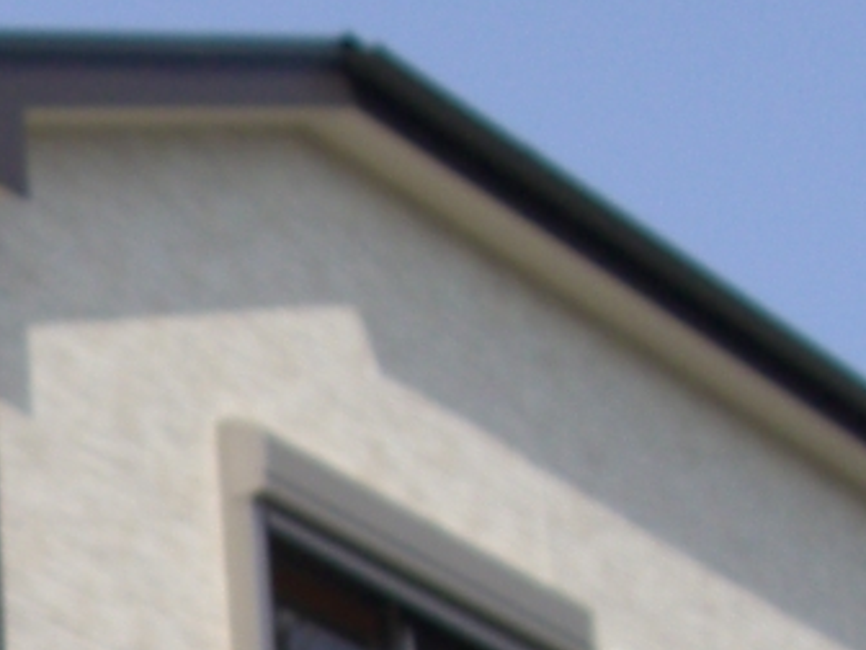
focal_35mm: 181
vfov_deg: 7.9
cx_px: -361
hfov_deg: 10.6
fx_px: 4528
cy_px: 1156
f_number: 5.6
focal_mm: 7.9
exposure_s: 1/250
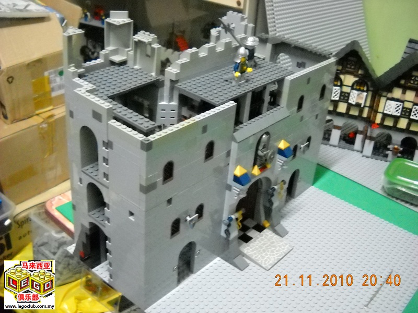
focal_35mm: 41
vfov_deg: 35.1
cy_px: 156
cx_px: 209
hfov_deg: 45.8
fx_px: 495
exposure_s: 1/6
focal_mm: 6.72
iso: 800
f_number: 3.1
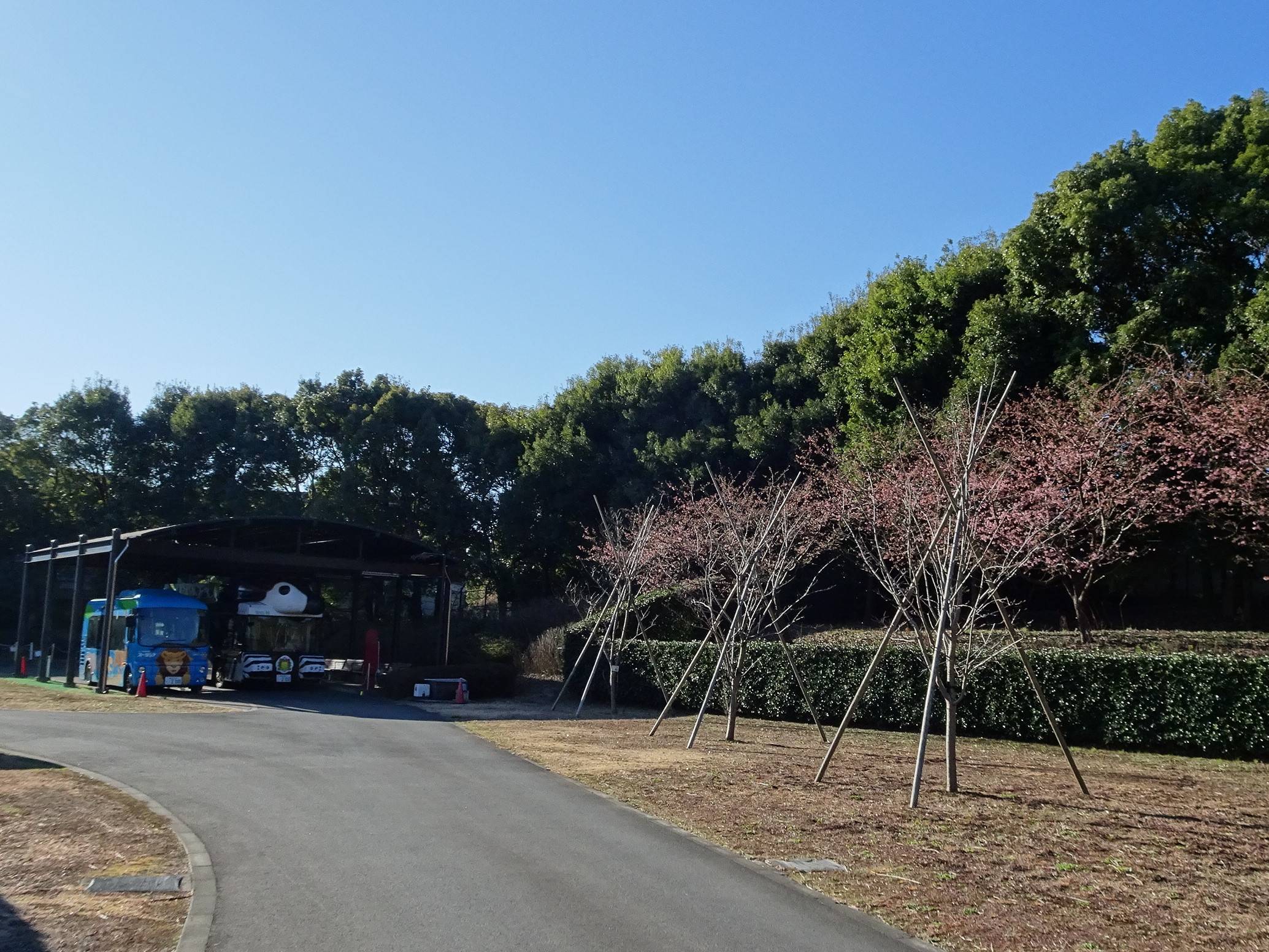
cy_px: 476
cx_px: 634
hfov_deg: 67.3
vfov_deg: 53.1
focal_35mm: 26
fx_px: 953
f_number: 3.5
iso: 80
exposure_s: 1/400
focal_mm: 4.5
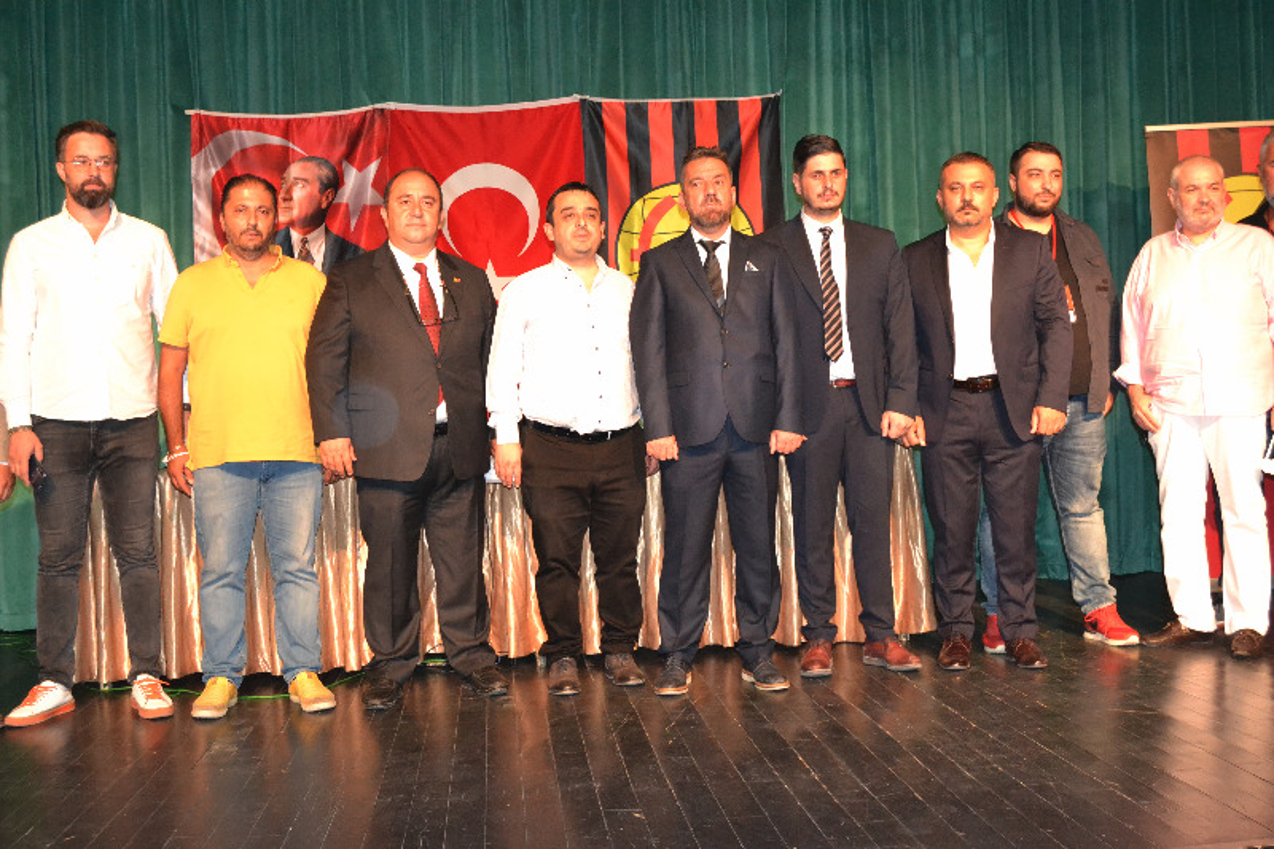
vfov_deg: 34.2
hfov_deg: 49.6
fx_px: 1380
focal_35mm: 39
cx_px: 637
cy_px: 424
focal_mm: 26
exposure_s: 1/80
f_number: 7.1
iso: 3200
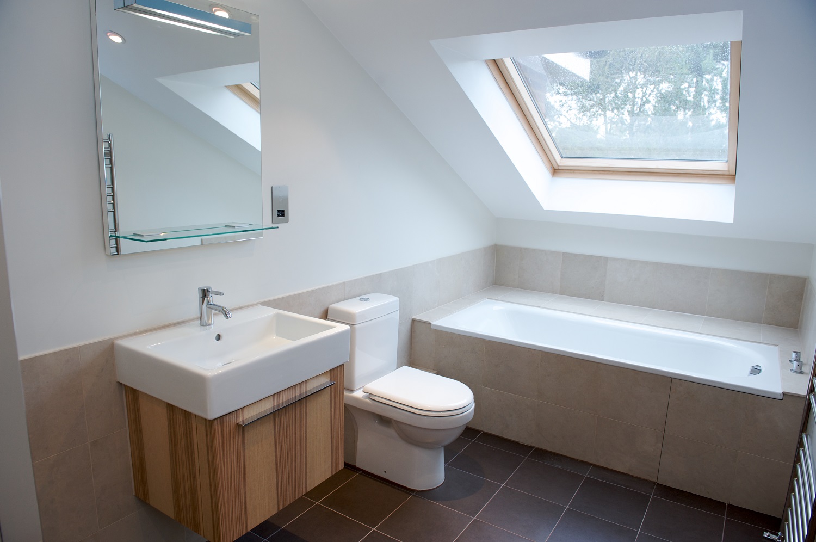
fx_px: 543
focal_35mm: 24
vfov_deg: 53.0
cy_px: 271
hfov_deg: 73.8
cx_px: 408
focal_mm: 24
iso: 800
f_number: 5
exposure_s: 1/50
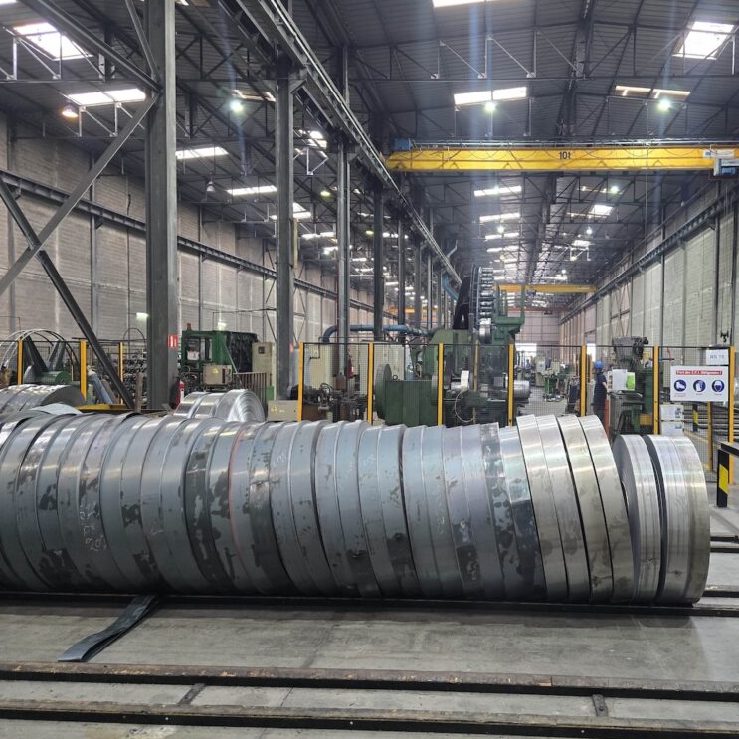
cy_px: 374
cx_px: 469
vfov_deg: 57.3
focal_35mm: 28
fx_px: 676
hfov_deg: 56.5
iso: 500
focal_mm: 6.3
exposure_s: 1/100
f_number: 1.7
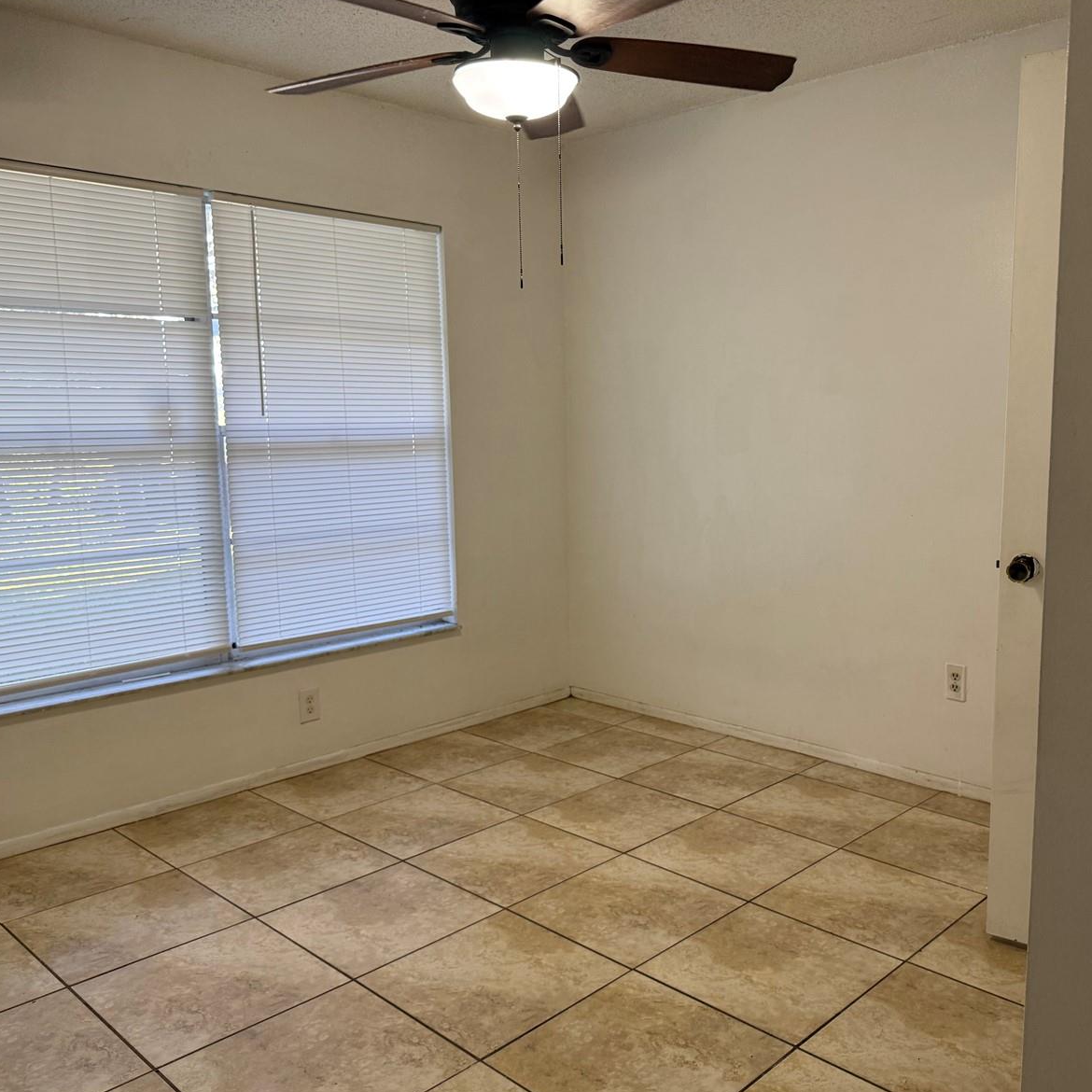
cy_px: 553
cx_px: 637
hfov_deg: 55.3
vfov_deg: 55.6
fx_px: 1035
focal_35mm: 29
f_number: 1.78
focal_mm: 6.76
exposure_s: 1/120
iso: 200
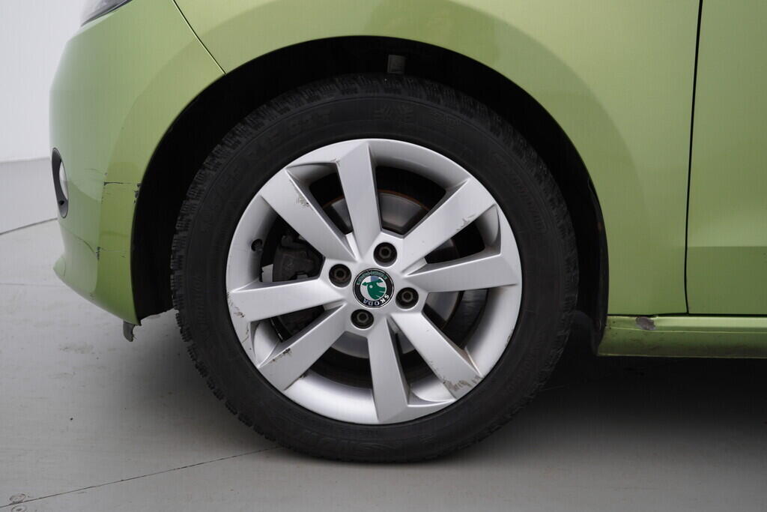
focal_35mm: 36
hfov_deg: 53.1
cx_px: 384
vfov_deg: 36.9
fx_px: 767
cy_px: 256
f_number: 4
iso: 125
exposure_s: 1/80
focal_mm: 24
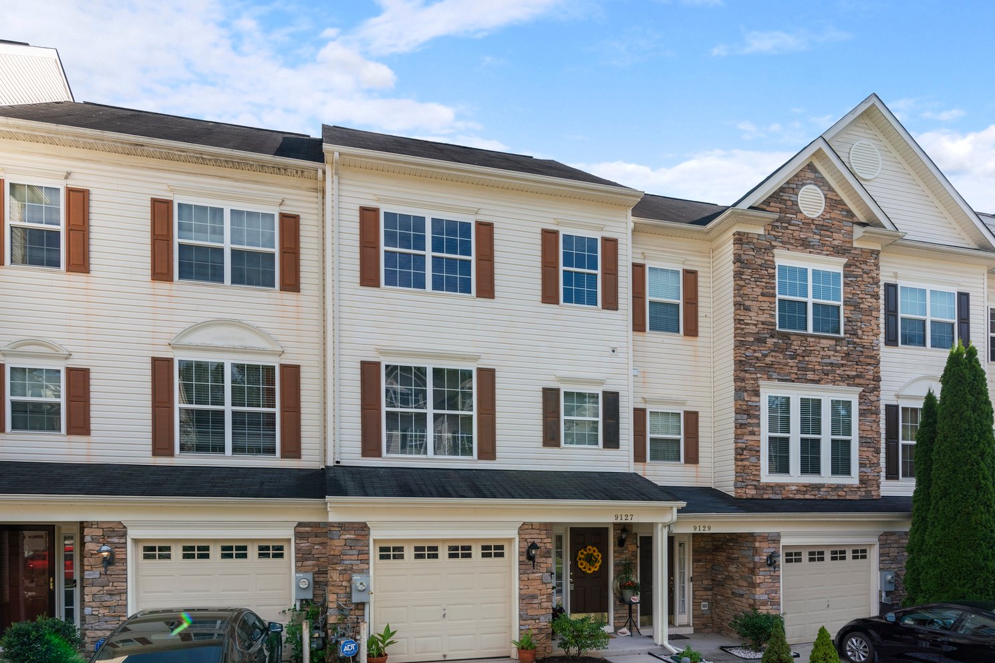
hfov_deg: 78.6
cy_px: 345
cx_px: 503
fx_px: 608
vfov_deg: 57.2
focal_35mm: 22
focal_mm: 16
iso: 100
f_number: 8
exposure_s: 1/125
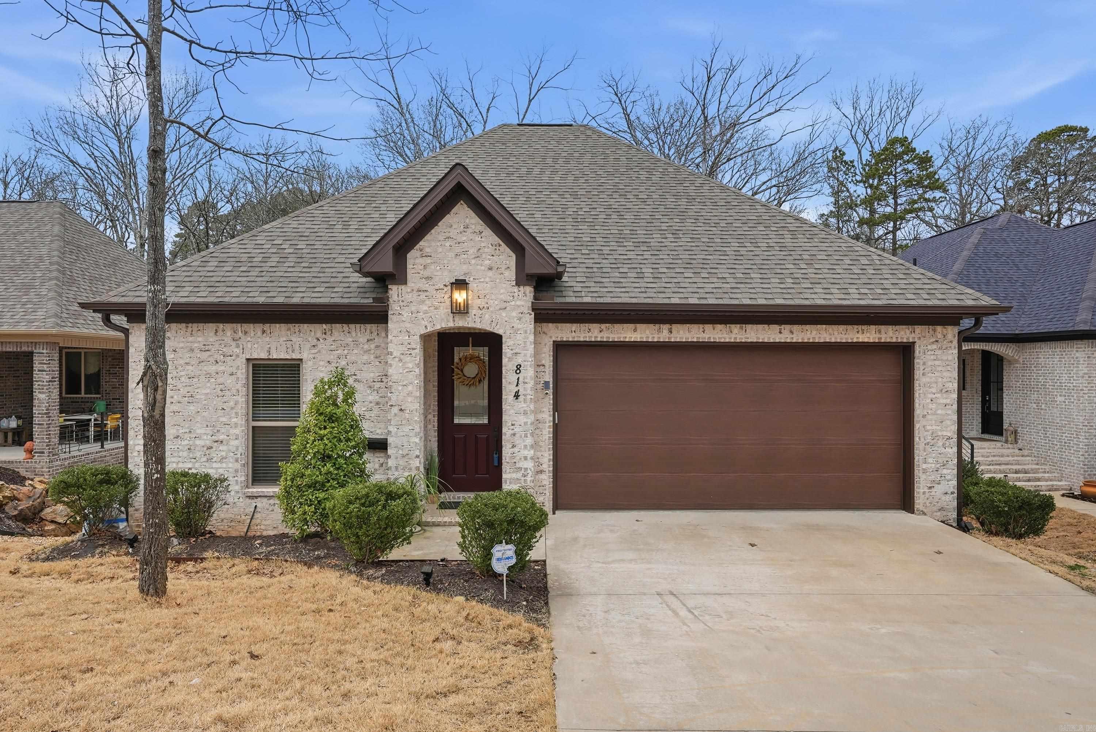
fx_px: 670
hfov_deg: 78.5
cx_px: 548
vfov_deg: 57.3
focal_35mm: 22
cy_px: 366
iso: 250
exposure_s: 1/125
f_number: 9
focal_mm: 22
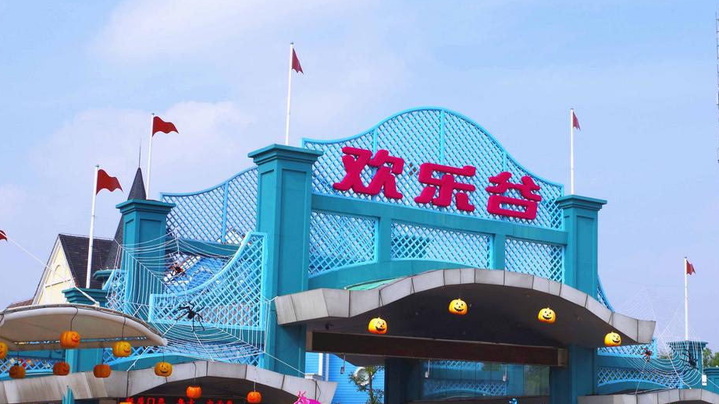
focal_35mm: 61
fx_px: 1163
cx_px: 452
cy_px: 227
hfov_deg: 34.2
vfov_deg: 19.7
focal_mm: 28.13
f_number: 11
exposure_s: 1/160
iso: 100
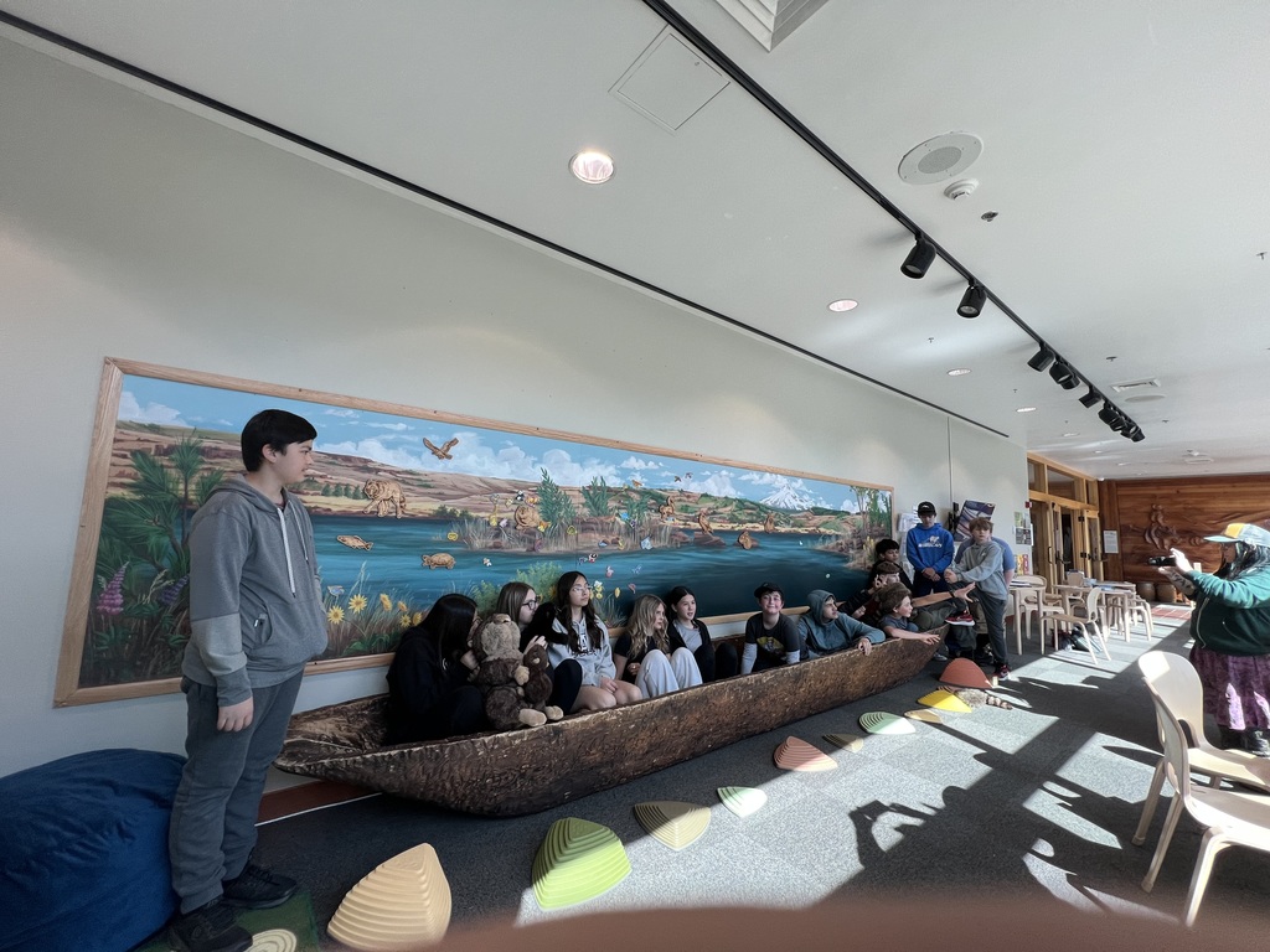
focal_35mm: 13
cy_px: 476
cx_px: 635
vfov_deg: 89.9
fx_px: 477
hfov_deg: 106.2
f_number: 1.8
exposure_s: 1/120
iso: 80
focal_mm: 1.57
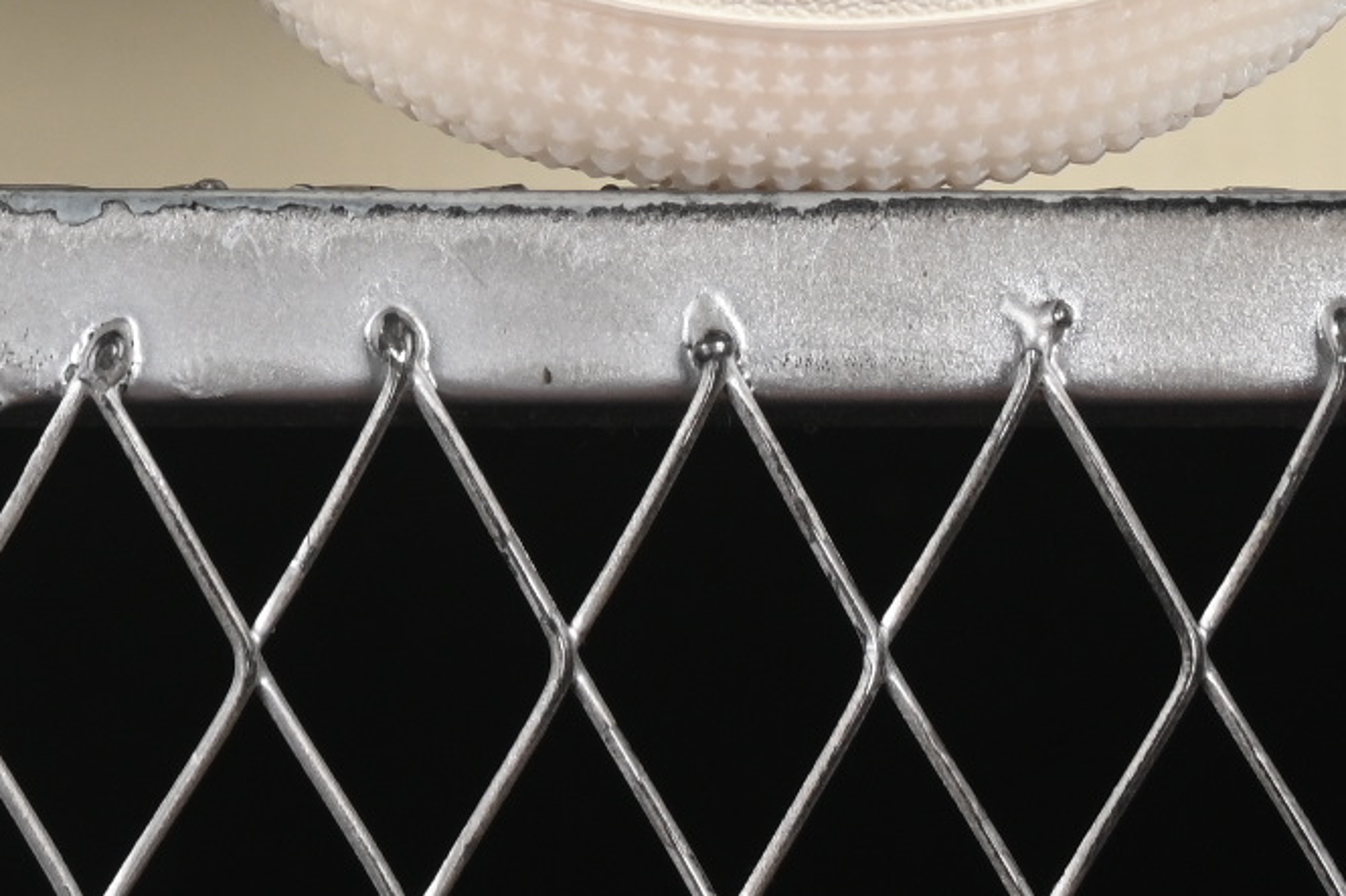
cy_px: -973
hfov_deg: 6.5
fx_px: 11736
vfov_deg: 4.3
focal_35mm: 314
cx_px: 53
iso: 160
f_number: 8
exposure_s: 1/80
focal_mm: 50
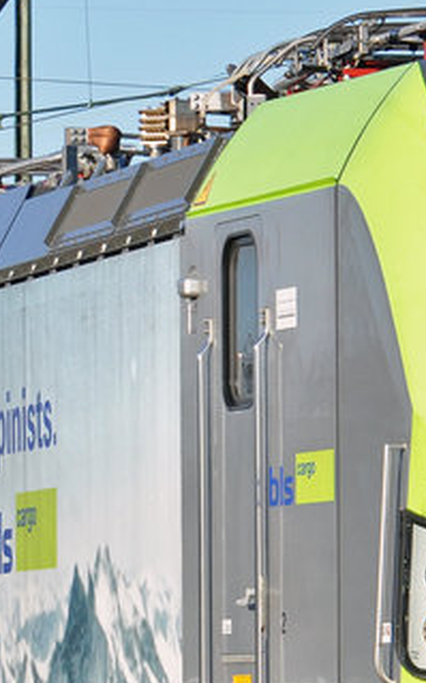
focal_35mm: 402
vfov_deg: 5.2
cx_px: 368
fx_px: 7478
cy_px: 399
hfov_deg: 3.3
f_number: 5.6
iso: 250
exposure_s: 1/1000
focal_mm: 70
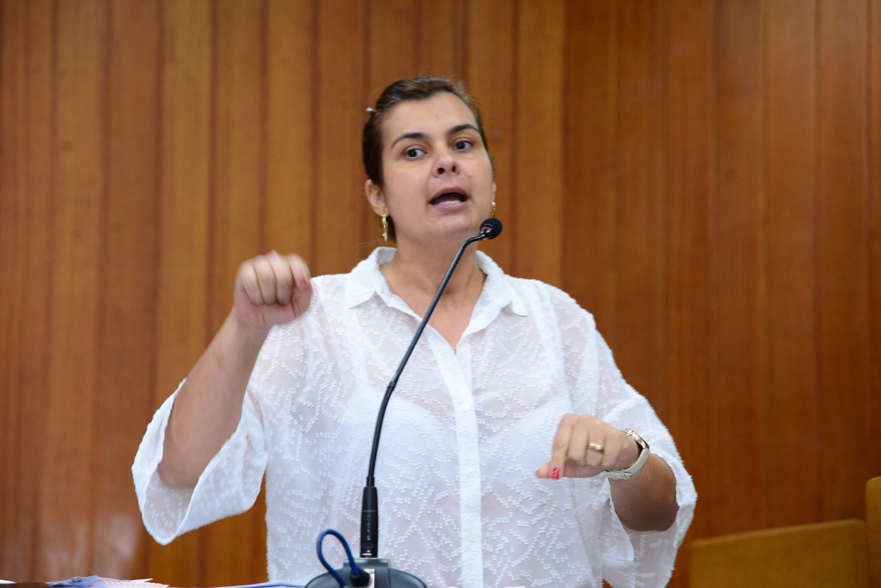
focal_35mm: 112
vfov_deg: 12.2
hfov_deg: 18.3
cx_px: 440
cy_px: 294
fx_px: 2742
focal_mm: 112
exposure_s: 1/60
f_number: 4.5
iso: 2000
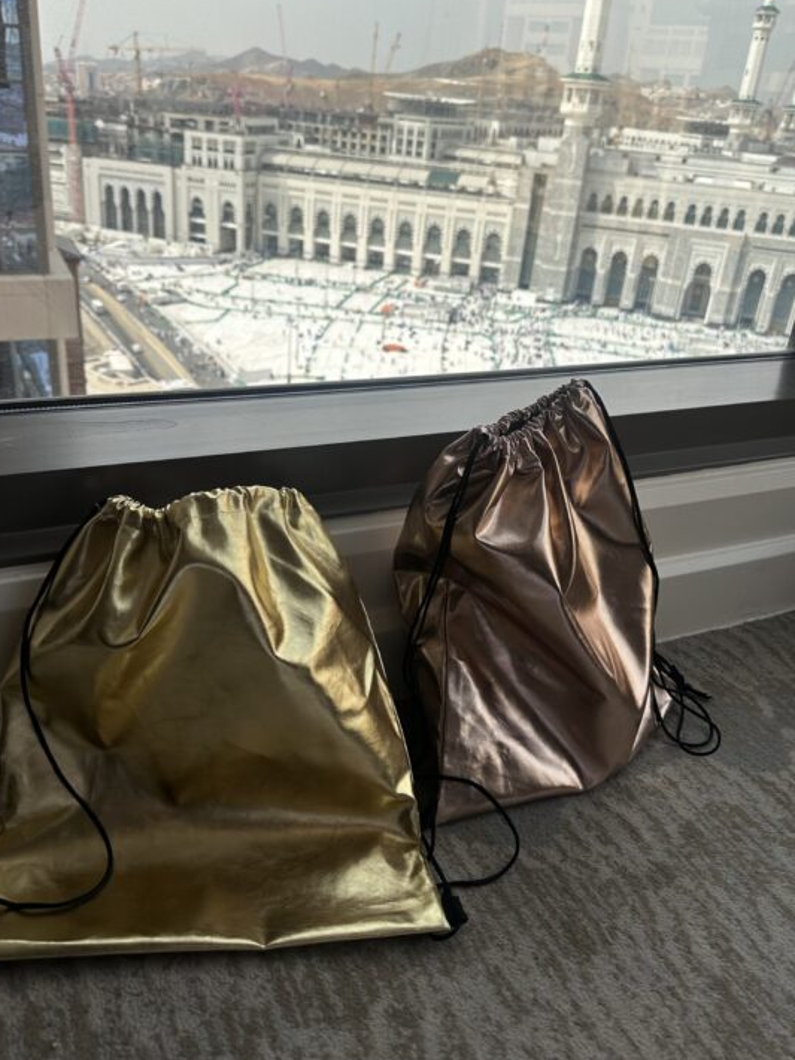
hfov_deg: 51.3
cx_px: 383
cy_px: 479
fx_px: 827
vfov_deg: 65.2
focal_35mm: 27
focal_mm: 6.86
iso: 80
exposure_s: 1/1119
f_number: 1.78
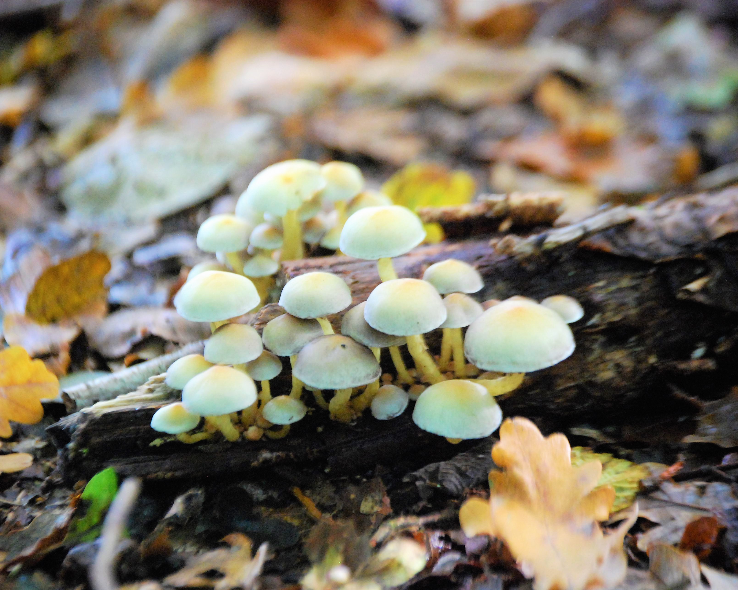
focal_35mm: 203
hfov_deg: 9.5
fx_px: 4434
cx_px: 315
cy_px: 295
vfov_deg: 7.6
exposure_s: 1/60
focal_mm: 120
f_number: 5
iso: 1600
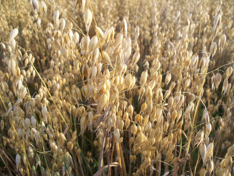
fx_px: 244
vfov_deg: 39.7
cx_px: 117
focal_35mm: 36
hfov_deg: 51.3
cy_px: 88
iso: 64
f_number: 2.8
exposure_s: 1/250
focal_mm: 7.54
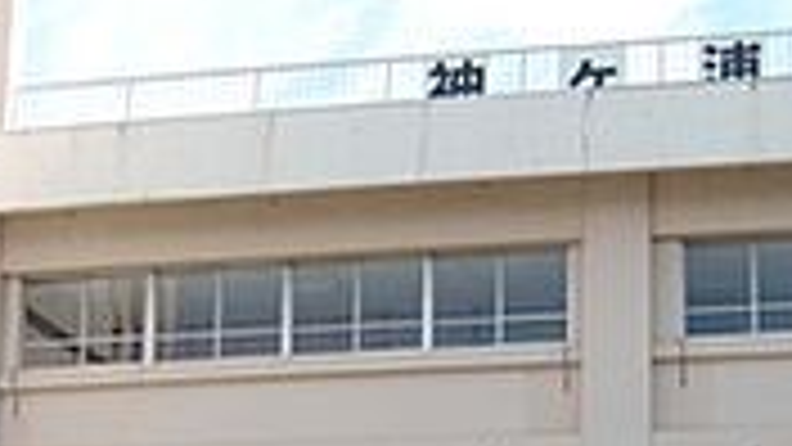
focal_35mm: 92
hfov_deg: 23.0
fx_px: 1932
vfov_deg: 12.6
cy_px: 642
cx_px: 572
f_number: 2.8
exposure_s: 1/100
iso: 80
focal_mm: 5.1
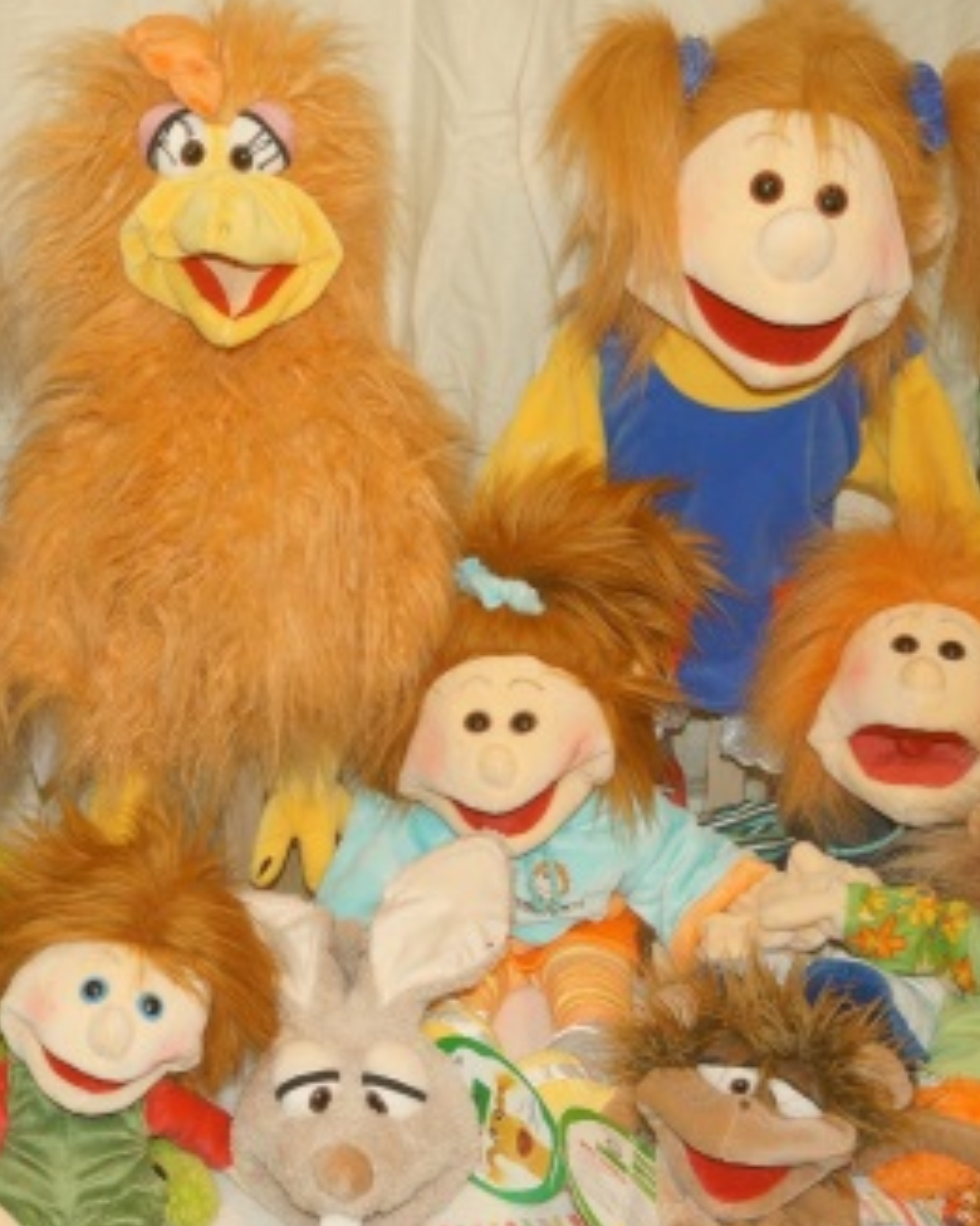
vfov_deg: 37.5
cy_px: 613
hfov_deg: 30.3
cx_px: 384
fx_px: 1803
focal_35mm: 50
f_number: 4
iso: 160
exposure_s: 1/160
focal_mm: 23
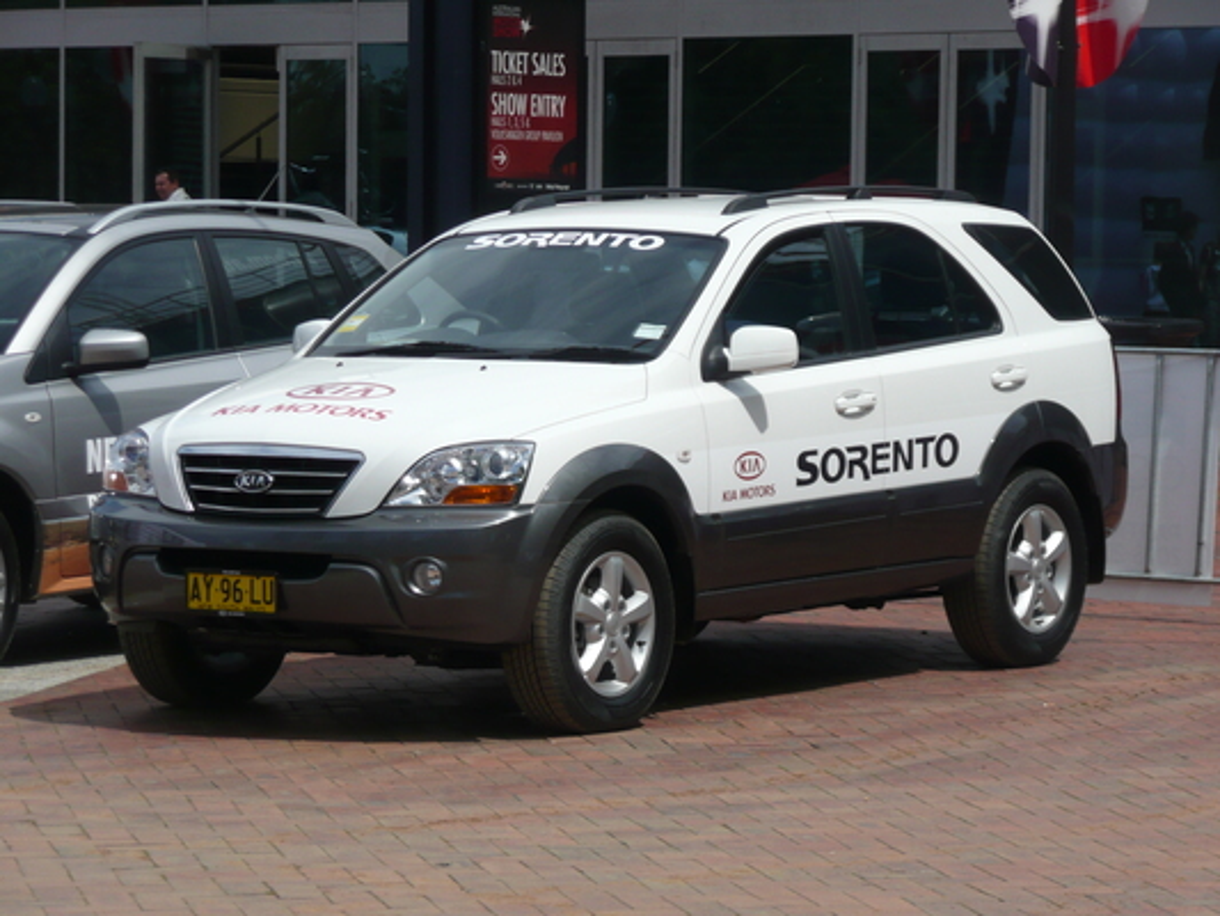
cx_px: 610
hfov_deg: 12.5
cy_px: 458
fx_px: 5570
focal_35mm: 158
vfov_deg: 9.4
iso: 100
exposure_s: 1/800
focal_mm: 26
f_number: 4.8
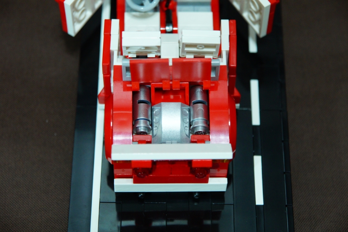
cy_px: 116
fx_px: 1159
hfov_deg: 17.1
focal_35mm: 120
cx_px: 174
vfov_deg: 11.4
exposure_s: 1/15
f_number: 6.3
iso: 1600
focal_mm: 80
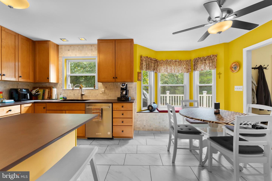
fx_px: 106
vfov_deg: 81.2
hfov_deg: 104.3
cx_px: 136
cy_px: 90
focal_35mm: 14
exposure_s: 1/4
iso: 250
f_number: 9
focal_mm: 14
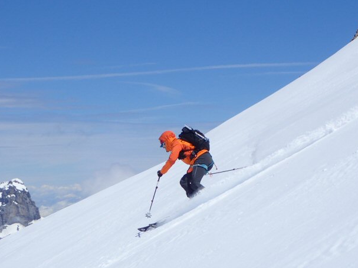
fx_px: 1261
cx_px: 112
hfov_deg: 16.1
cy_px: 154
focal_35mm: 122
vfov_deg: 12.1
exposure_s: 1/1000
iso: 100
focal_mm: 13.47
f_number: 5.6
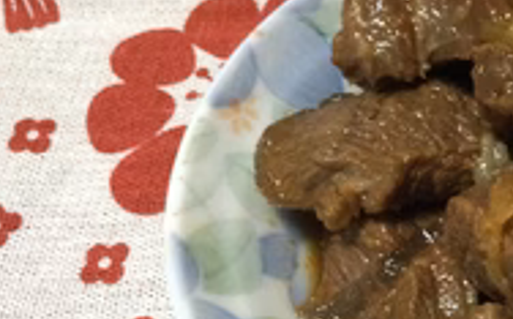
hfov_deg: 27.4
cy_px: 224
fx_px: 977
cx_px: 535
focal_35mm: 70
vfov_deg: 18.5
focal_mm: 3.3
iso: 200
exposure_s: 1/20
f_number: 2.4
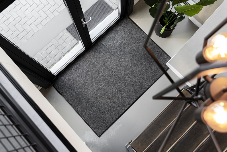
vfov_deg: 41.1
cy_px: 76
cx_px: 114
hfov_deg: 58.7
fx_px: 202
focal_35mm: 32
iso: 640
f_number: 4.5
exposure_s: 1/60
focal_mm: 32
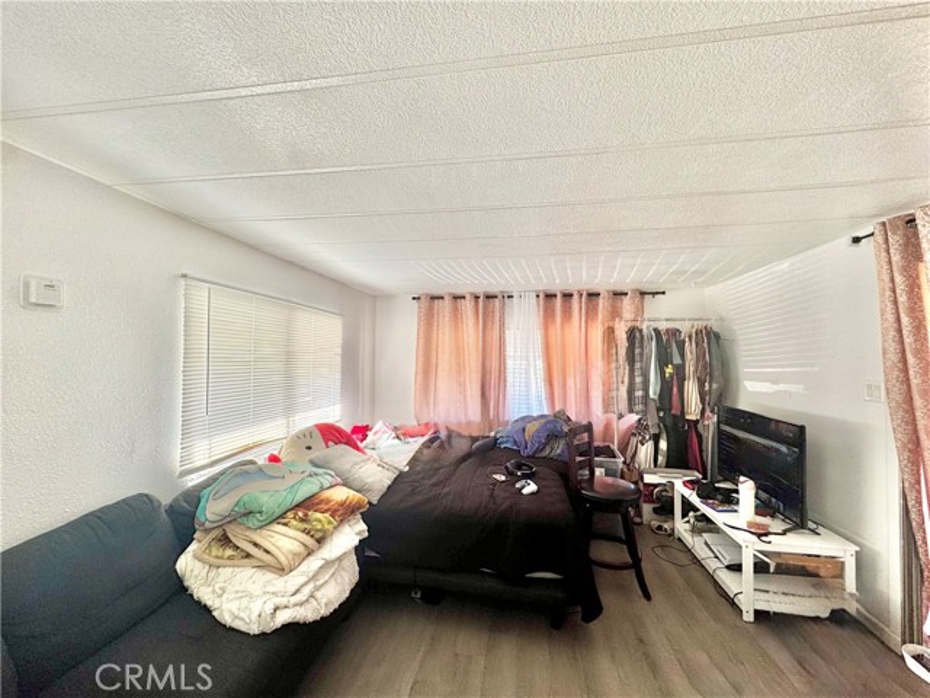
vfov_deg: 85.7
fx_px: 376
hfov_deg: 102.1
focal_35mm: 14
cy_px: 349
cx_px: 465
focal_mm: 2.22
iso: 50
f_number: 2.2
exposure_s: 1/99
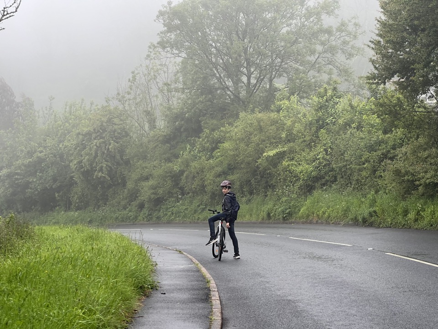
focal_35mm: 77
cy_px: 164
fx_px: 974
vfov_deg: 19.1
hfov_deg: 25.3
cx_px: 219
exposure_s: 1/99
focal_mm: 9
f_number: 2.8
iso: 50
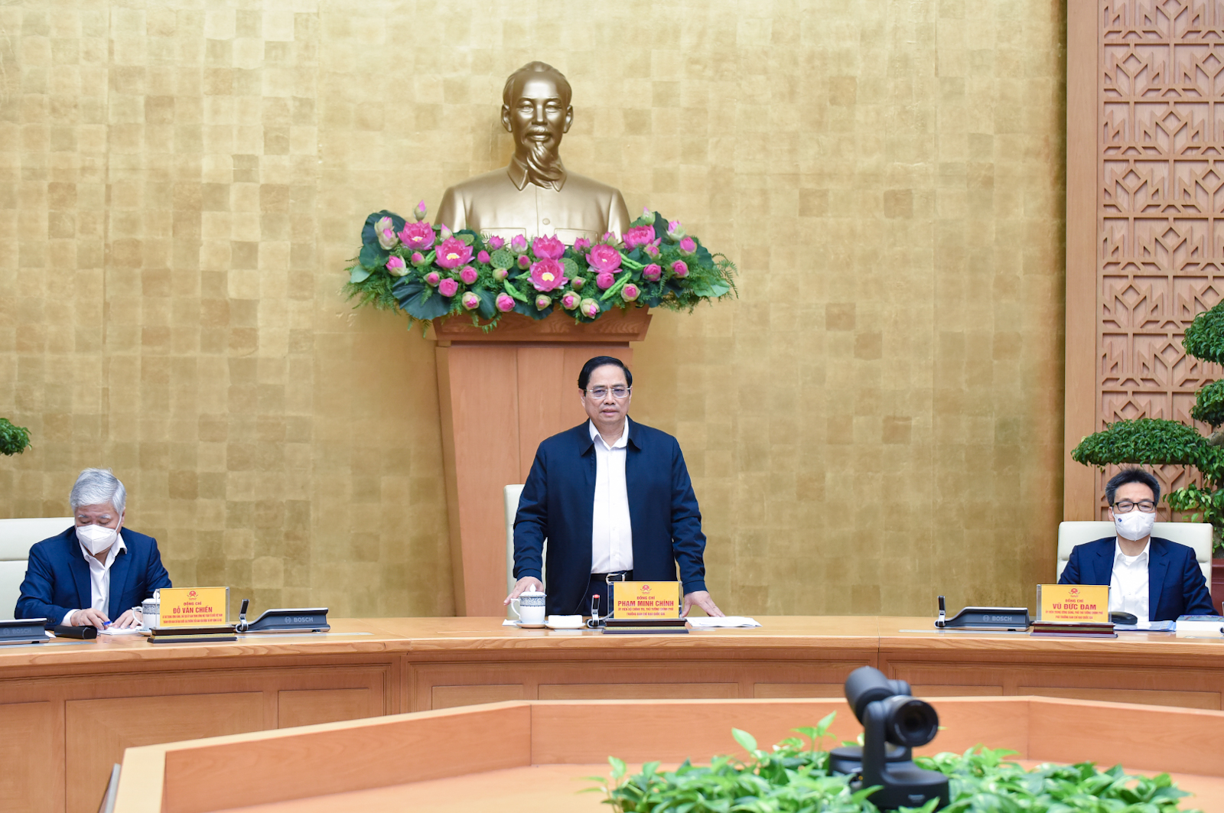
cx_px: 612
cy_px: 406
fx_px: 3226
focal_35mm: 95
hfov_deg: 21.5
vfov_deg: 14.4
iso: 2000
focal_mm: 95
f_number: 5
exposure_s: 1/250
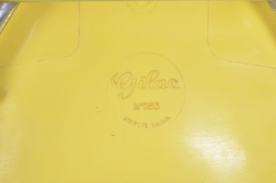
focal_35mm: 75
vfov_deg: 18.1
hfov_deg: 27.0
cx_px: 138
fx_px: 574
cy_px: 92
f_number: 11
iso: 100
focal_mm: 50
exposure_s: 1/125
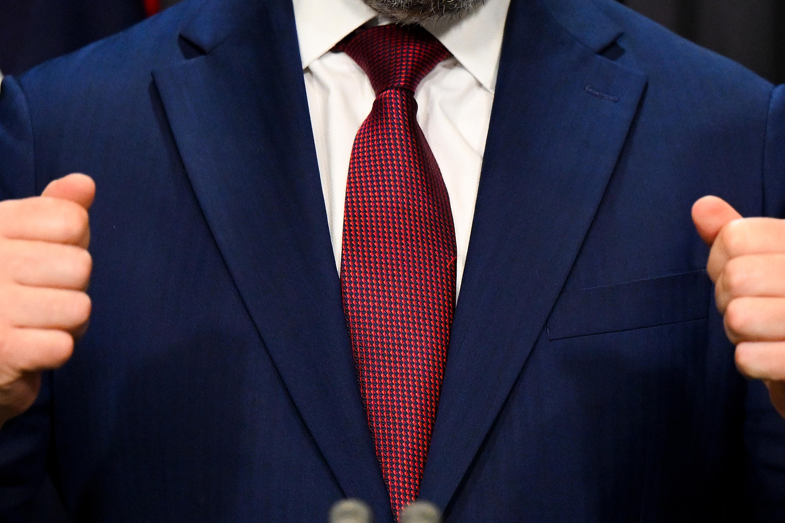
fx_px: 5931
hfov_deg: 7.6
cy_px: 32
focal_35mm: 272
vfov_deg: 5.0
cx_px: 437
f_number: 2.8
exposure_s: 1/400
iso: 2500
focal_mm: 125
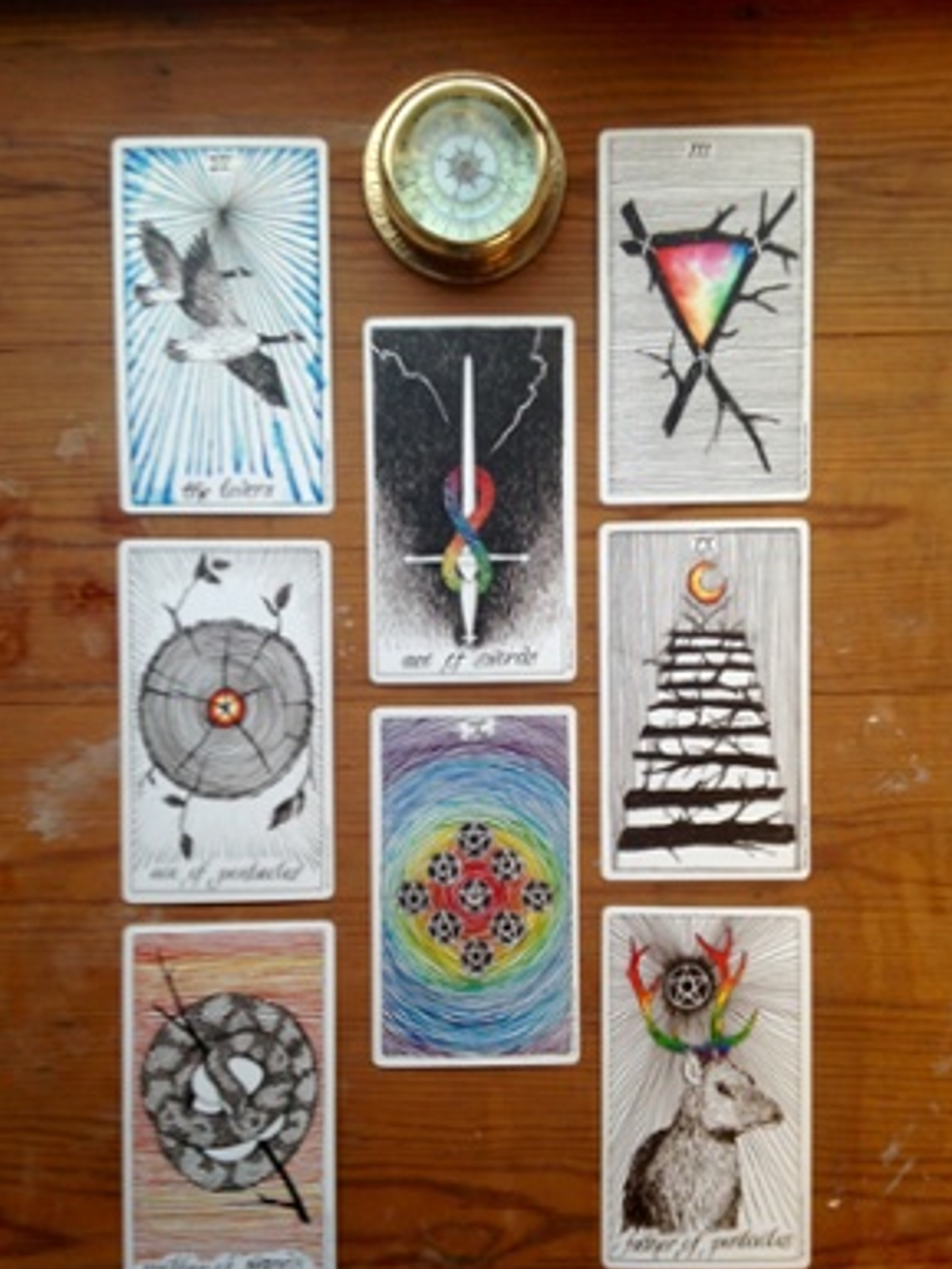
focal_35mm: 36
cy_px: 682
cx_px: 479
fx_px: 1319
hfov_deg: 39.7
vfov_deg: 51.3
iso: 50
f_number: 2.4
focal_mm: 4.12
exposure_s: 1/24
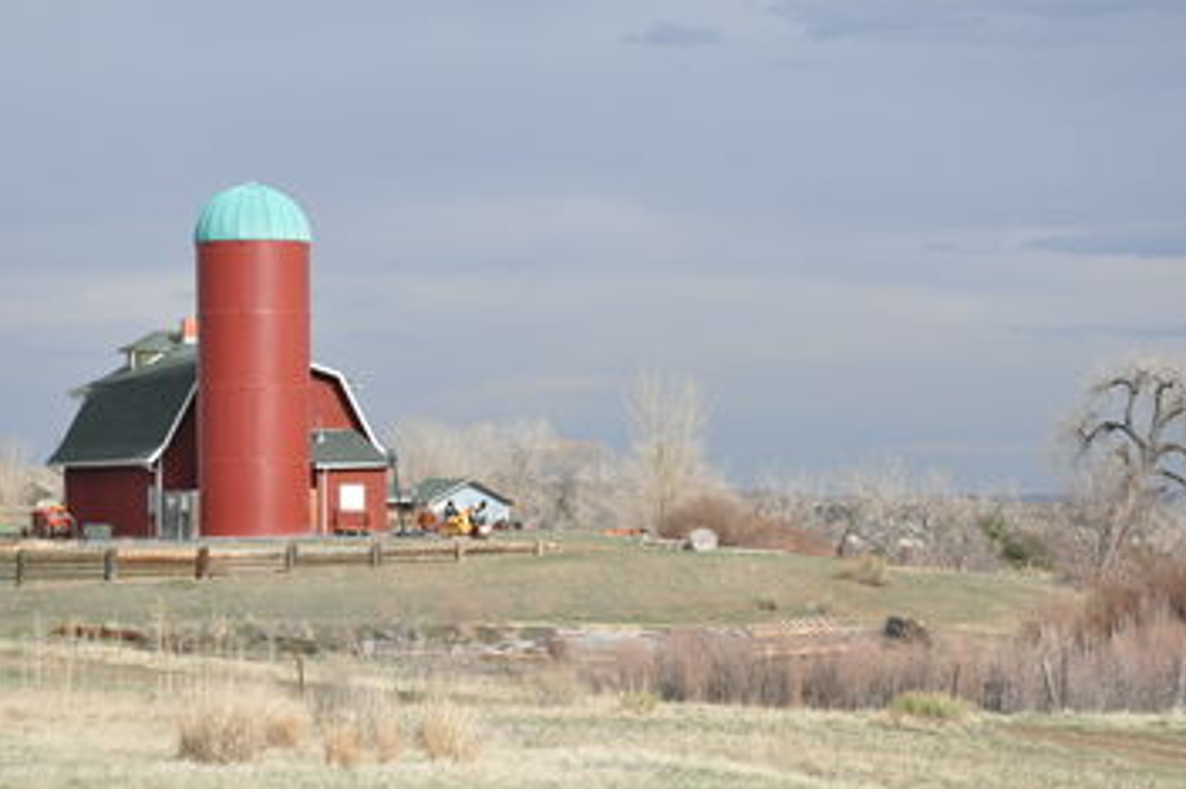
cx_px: 649
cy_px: 307
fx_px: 3917
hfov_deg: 17.2
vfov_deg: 11.5
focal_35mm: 119
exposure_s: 1/4000
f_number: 8
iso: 1600
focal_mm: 62
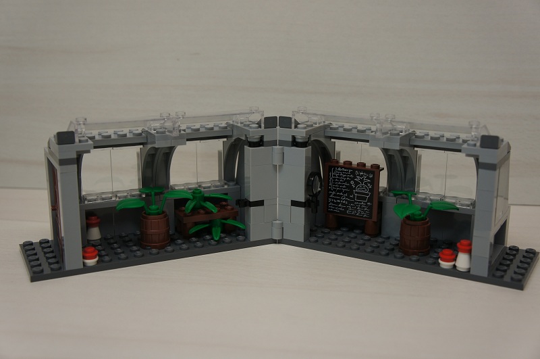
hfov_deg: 45.0
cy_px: 180
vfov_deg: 30.8
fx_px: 652
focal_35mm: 44
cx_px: 270
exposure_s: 1/100
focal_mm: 29
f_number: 5
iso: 200
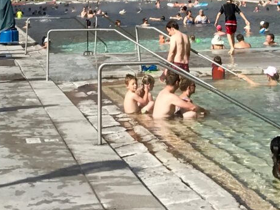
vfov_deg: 11.5
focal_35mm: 116
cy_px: -209
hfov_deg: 17.0
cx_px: 161
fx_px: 939
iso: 20
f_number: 1.8
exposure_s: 1/2817
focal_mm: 3.99
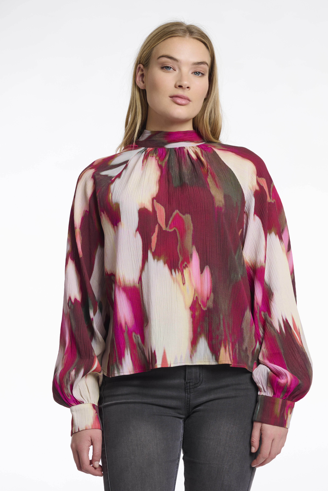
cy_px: 246
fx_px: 1285
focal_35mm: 94
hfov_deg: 14.6
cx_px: 164
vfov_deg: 21.7
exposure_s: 1/160
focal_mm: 94
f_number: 8
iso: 125
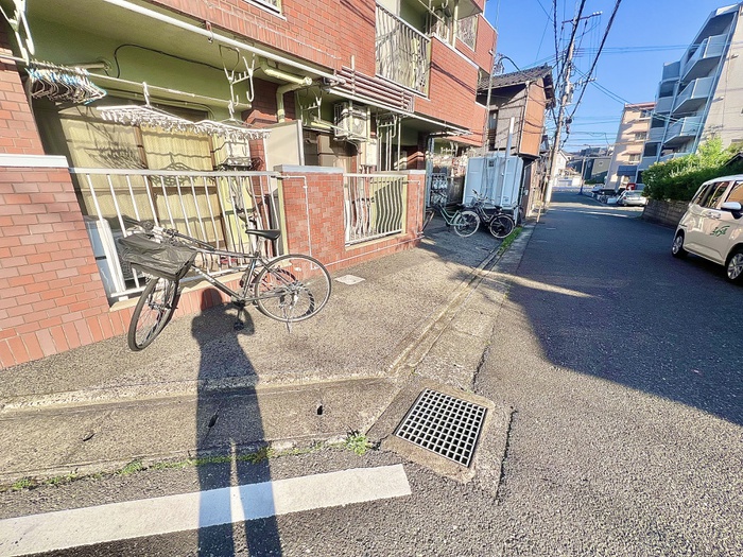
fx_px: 279
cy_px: 278
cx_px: 372
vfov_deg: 89.9
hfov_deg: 106.2
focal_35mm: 13
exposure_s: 1/732
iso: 32
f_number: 1.8
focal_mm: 1.57
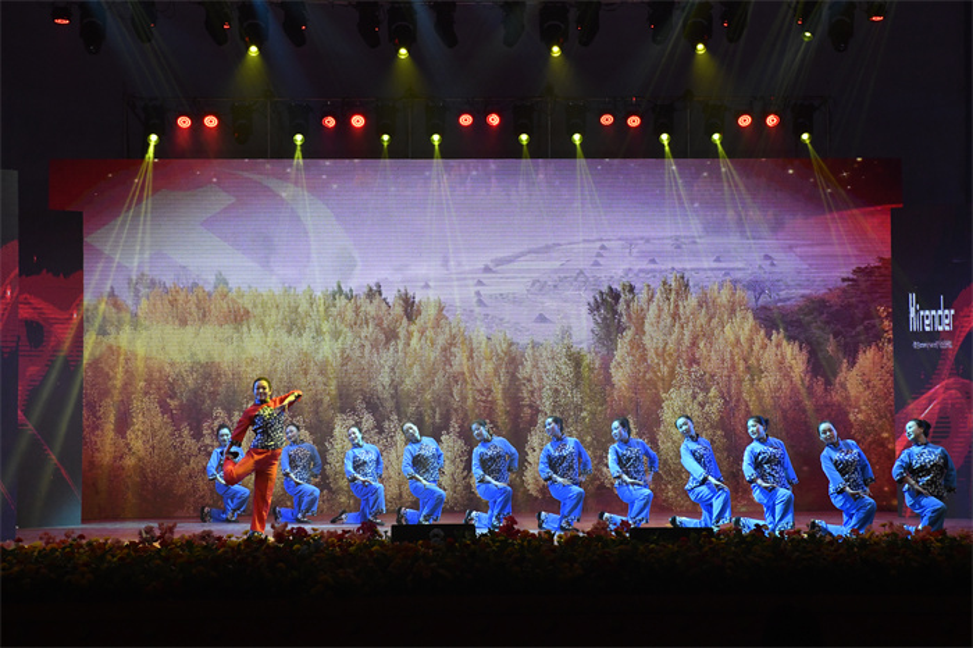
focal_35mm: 62
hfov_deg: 32.4
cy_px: 324
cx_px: 486
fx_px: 1675
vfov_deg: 21.9
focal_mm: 62
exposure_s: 1/400
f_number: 10
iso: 4500
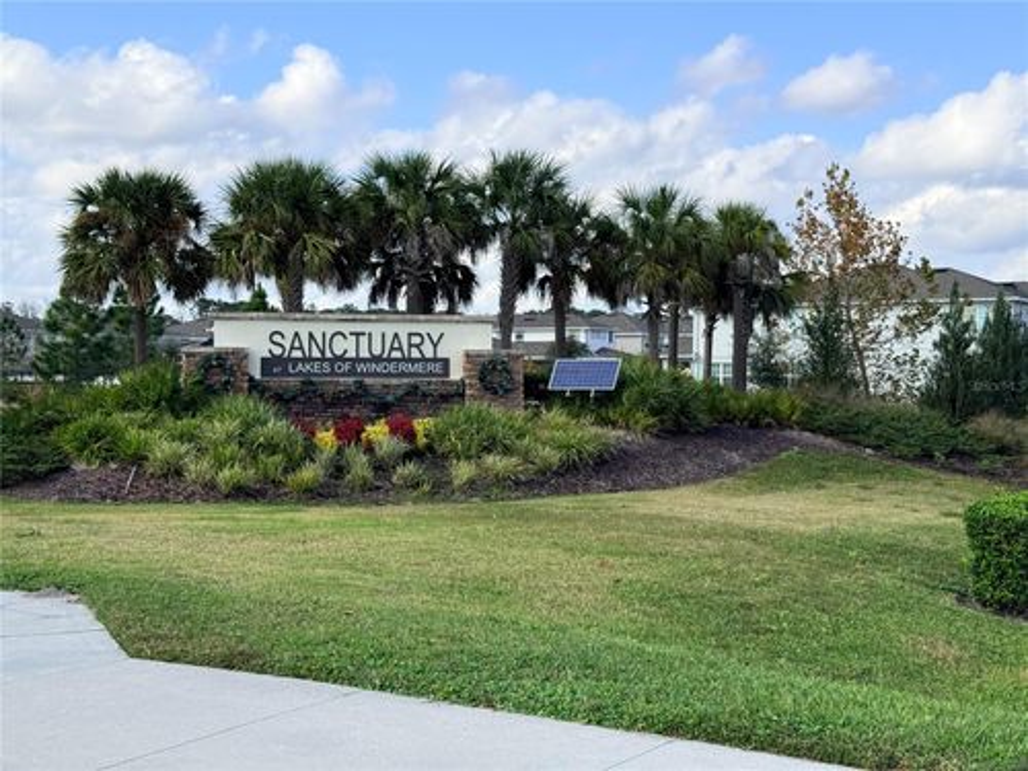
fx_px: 1425
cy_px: 386
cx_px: 514
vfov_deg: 30.3
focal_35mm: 48
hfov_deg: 39.7
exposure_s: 1/3891
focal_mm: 6.76
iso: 100
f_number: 1.78
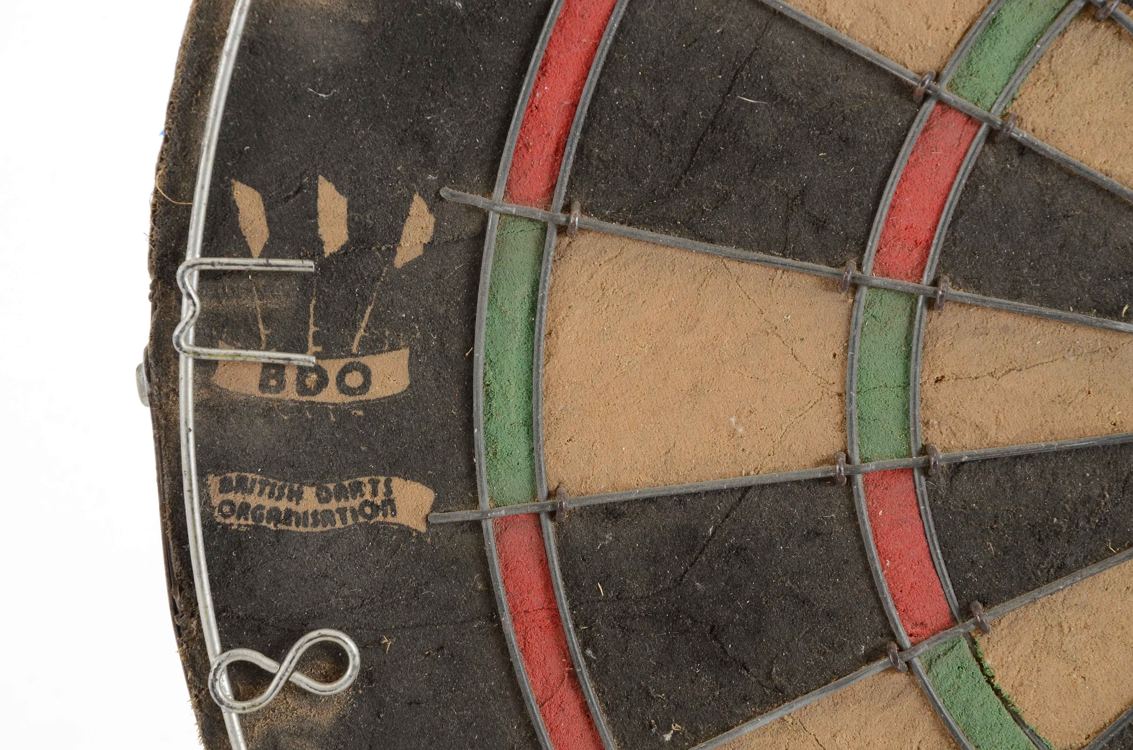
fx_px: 4947
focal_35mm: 158
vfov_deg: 8.7
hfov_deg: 13.1
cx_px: 566
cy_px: 375
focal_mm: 105
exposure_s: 1/80
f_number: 11
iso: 400
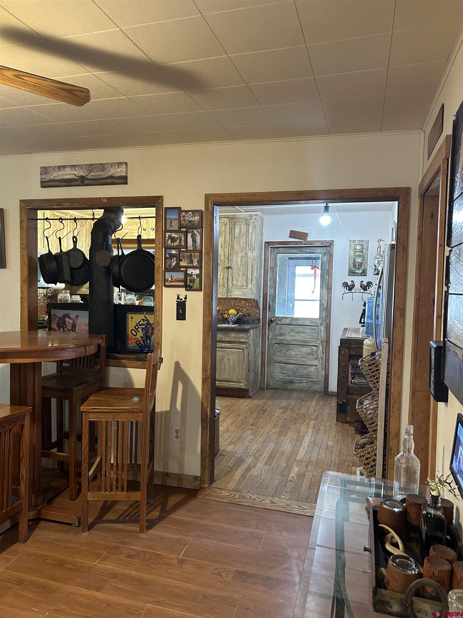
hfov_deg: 53.1
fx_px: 464
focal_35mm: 26
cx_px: 232
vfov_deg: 67.3
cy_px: 309
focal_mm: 5.7
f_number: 1.5
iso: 250
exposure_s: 1/60
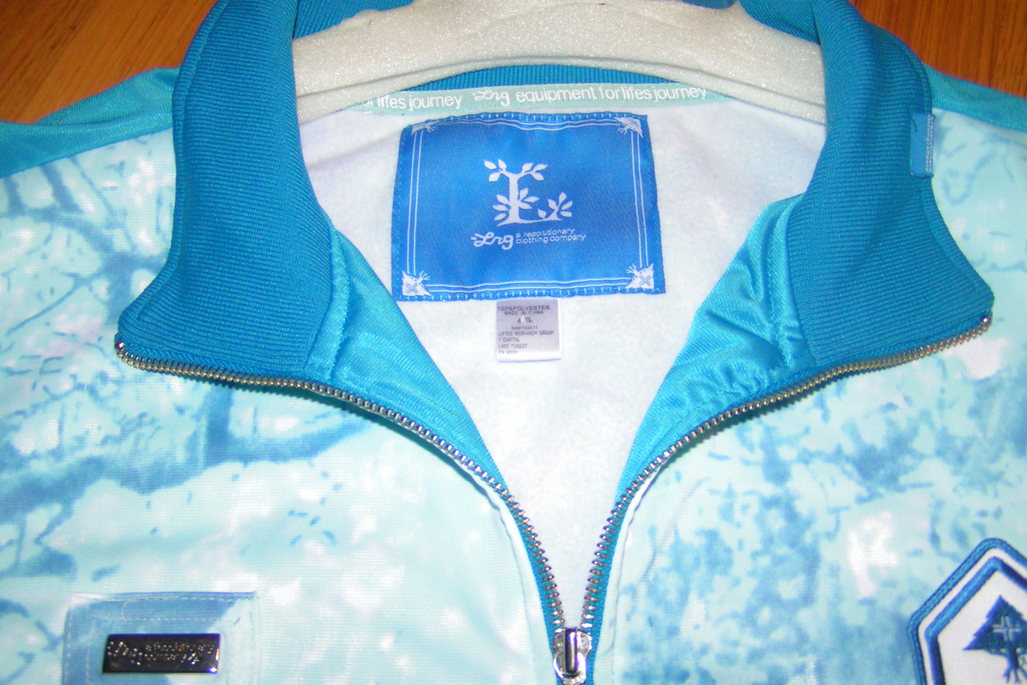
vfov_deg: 33.4
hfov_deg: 48.5
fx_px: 1141
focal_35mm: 40
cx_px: 514
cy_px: 324
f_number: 2.8
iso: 200
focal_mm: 5.8
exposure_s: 1/40
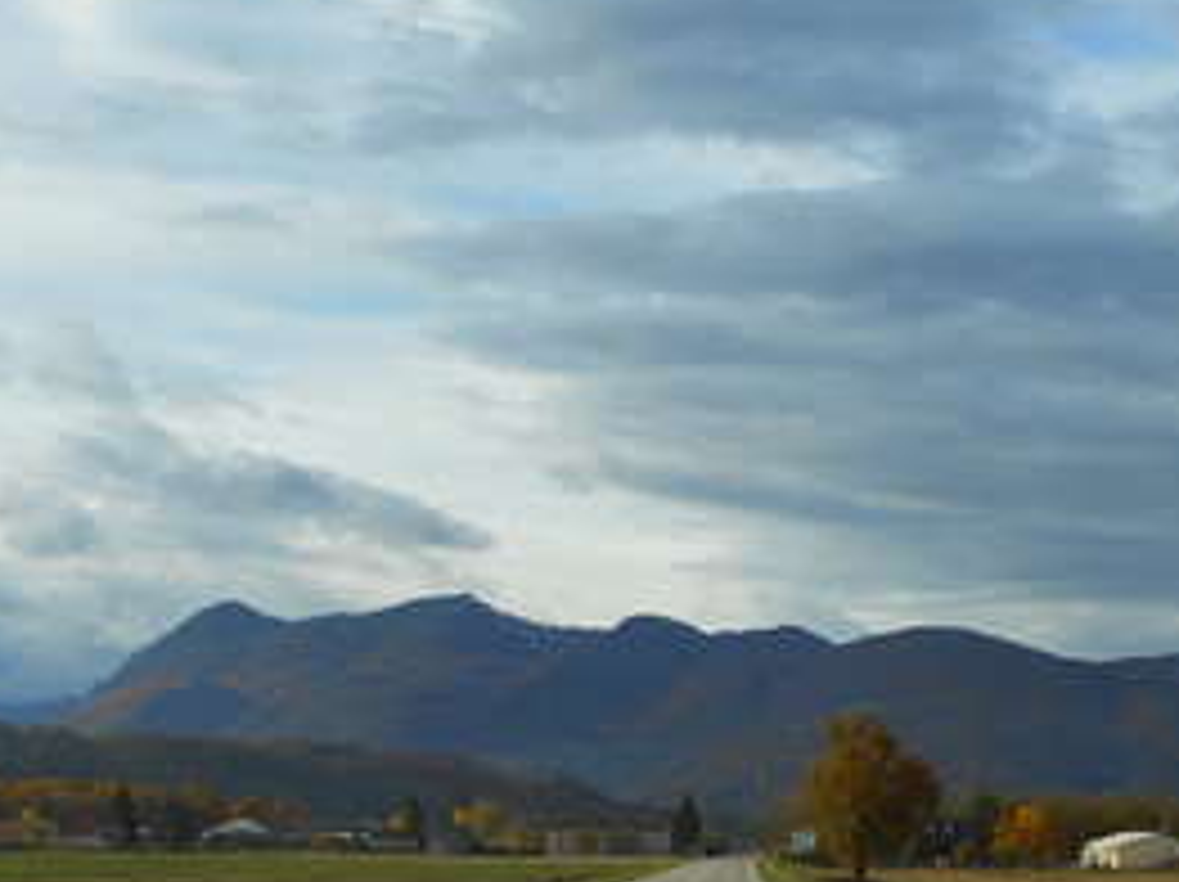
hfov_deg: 25.0
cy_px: 585
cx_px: 652
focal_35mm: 78
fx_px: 2654
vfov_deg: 18.8
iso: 80
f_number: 4.2
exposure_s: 1/640
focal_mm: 6
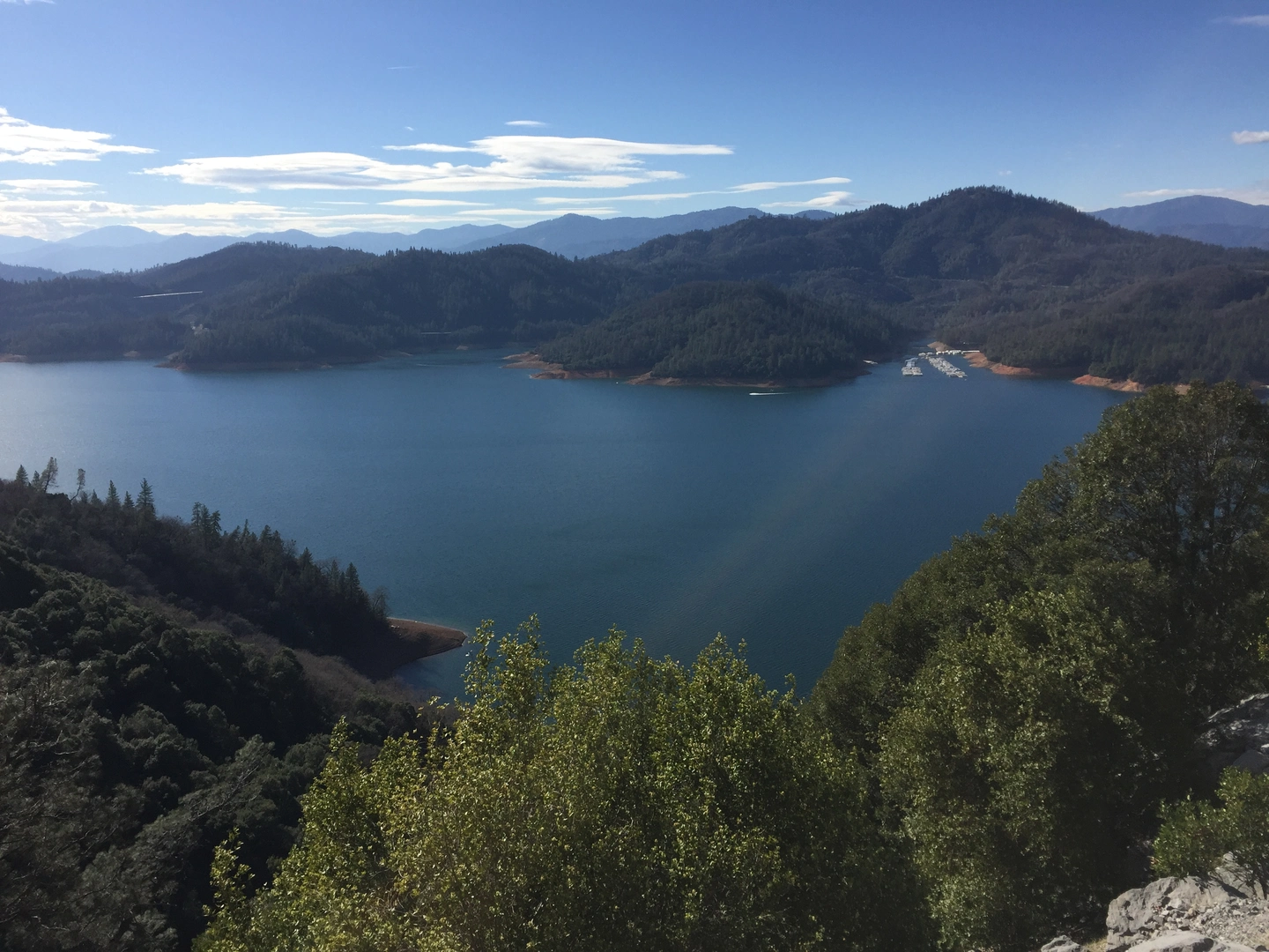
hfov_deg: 61.7
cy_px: 476
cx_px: 634
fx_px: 1063
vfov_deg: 48.2
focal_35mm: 29
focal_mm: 4.15
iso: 32
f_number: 2.2
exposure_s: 1/2825
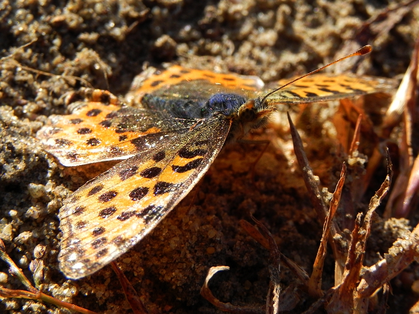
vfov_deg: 14.1
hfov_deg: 18.7
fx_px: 1271
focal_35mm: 105
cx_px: 210
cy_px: 157
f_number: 6.3
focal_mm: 18.8
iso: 160
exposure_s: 1/284
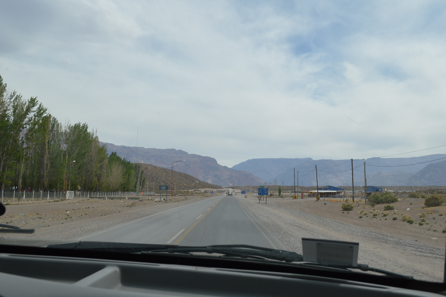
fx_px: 446
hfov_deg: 53.2
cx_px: 223
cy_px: 148
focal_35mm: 36
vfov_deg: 36.8
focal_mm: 24
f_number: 9
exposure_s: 1/320
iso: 100
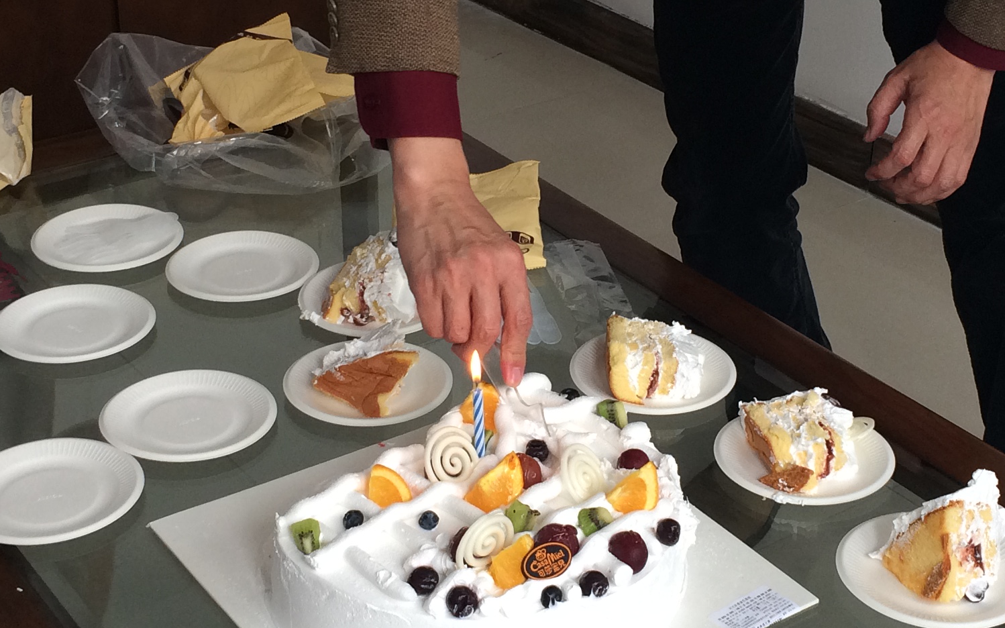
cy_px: 273
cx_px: 531
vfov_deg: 19.4
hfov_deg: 30.6
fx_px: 1835
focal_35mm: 67
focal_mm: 4.15
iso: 64
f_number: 2.2
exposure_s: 1/100
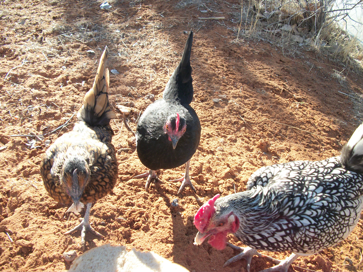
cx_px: 182
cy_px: 136
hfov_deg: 56.8
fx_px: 336
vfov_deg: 44.2
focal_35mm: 32
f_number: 8.8
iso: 80
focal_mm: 5.7
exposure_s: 1/50
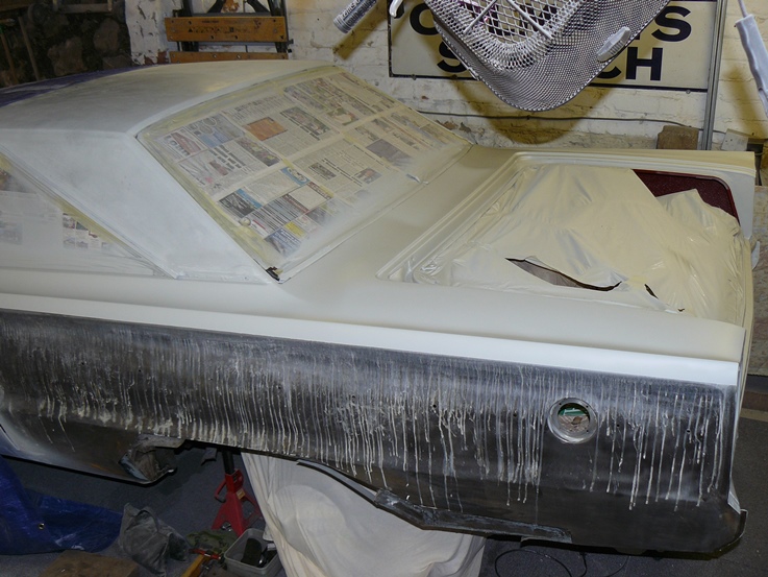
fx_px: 799
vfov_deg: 39.7
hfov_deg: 51.3
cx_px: 384
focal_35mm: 36
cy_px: 288
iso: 100
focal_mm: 6
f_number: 2.8
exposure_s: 1/30
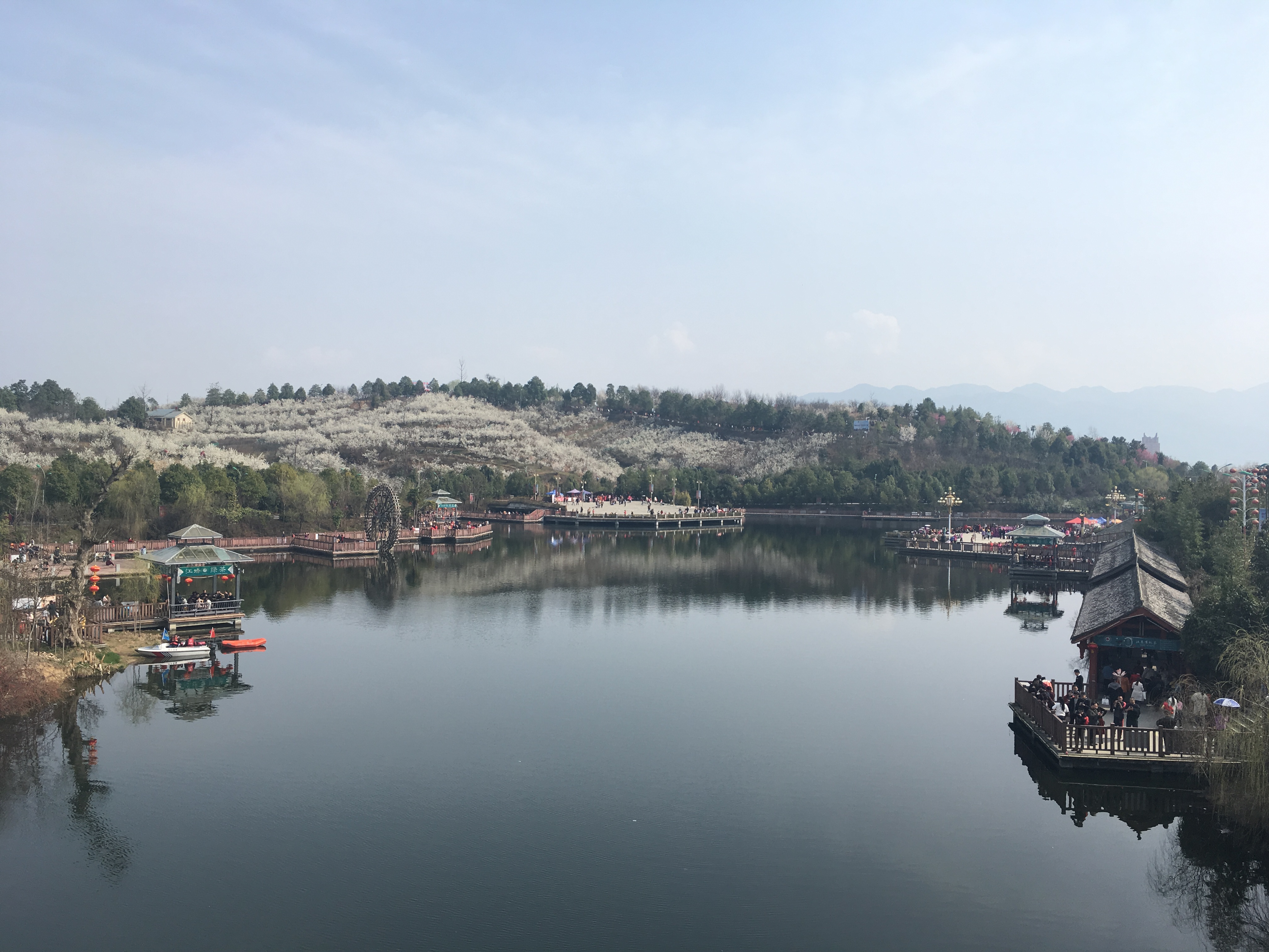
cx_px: 634
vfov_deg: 48.2
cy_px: 476
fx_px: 1063
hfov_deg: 61.7
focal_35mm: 29
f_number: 2.2
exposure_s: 1/950
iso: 25
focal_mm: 4.15
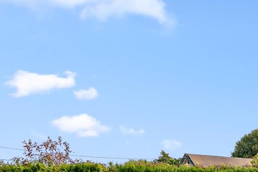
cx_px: 424
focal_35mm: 61
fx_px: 437
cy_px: 211
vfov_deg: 20.7
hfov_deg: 23.3
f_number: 5.6
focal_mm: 16
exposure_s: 1/200
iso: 125
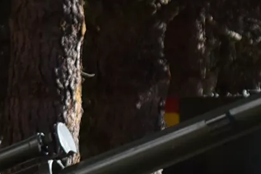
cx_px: 819
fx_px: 4365
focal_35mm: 602
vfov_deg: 2.3
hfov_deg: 3.3
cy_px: -135
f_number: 5.6
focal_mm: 55
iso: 200
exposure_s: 1/800
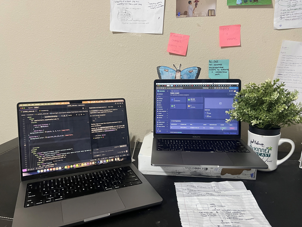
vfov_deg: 53.1
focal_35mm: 26
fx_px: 227
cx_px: 151
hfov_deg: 67.3
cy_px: 114
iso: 400
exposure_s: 1/60
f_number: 1.5
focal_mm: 5.7
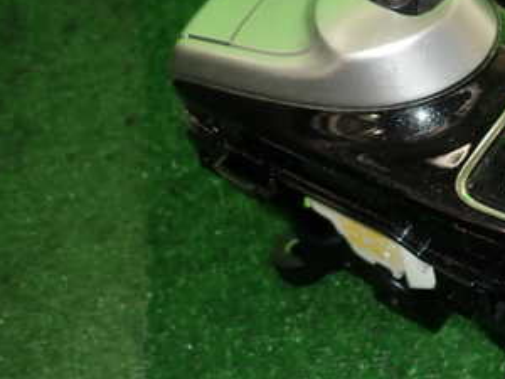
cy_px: 195
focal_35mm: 50
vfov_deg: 29.1
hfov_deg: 36.7
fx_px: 729
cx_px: 411
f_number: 5.6
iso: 100
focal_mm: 4.5
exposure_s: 1/30
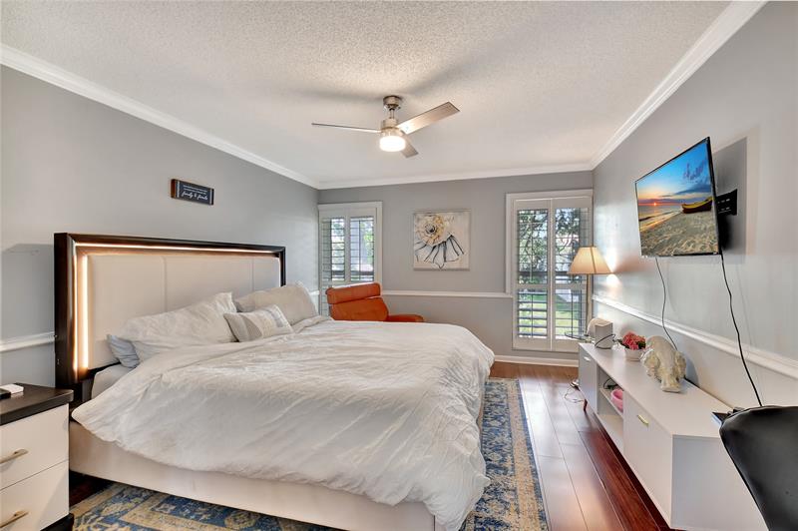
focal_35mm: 15
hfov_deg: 100.4
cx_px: 399
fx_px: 332
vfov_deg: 77.2
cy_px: 266
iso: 640
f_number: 8
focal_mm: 10
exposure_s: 1/2
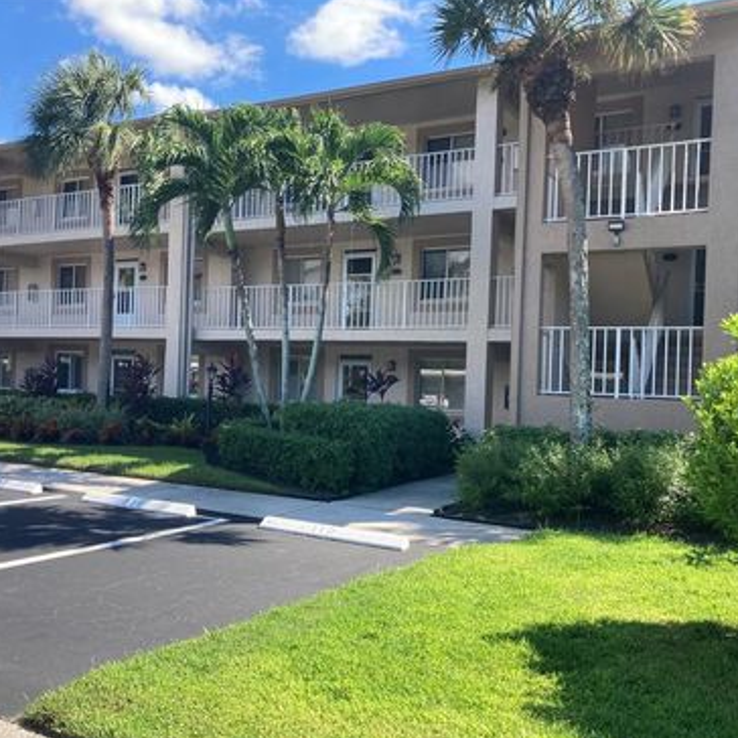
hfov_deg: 48.4
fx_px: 820
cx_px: 337
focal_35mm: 34
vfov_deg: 48.5
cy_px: 370
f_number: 1.8
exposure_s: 1/736
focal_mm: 3.99
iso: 20
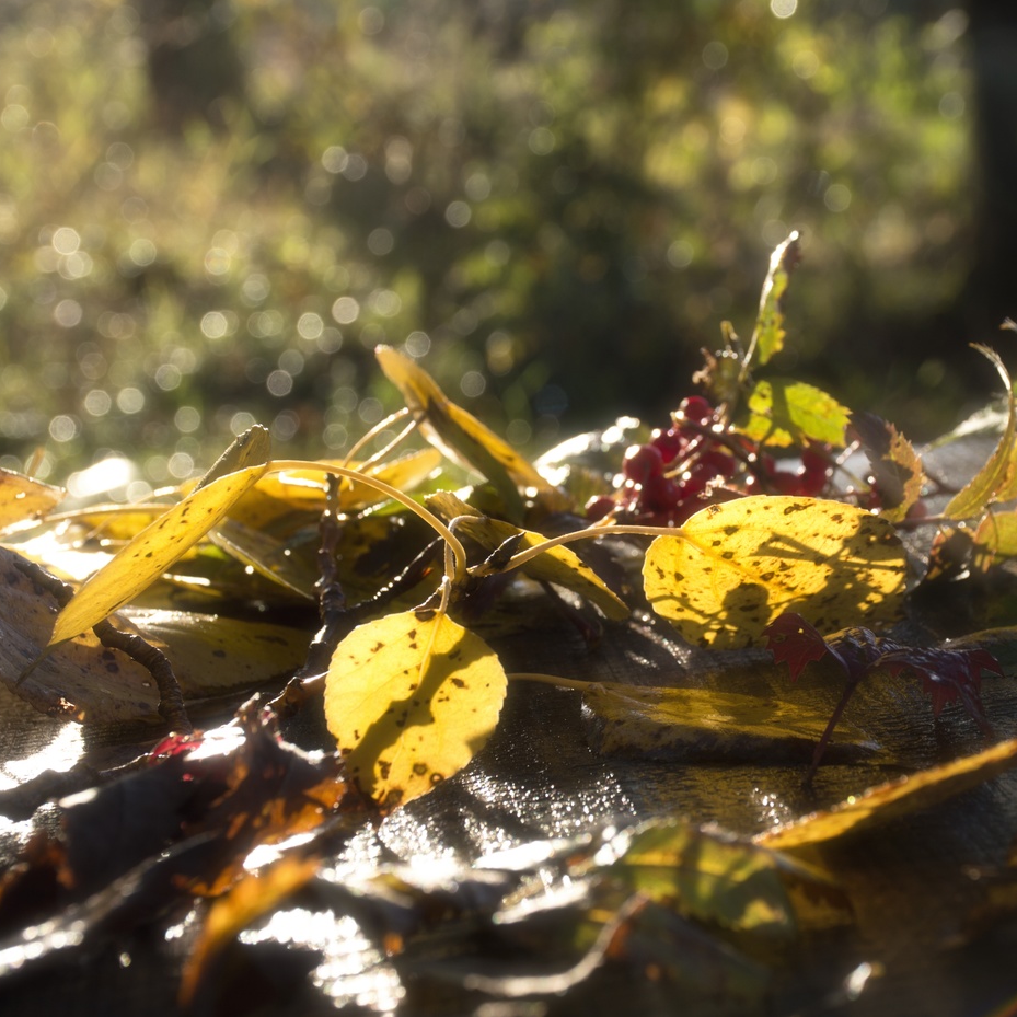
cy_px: 508
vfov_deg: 18.1
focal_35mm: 96
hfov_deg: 18.1
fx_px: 3191
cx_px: 654
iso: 110
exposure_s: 1/125
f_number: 8
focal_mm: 50
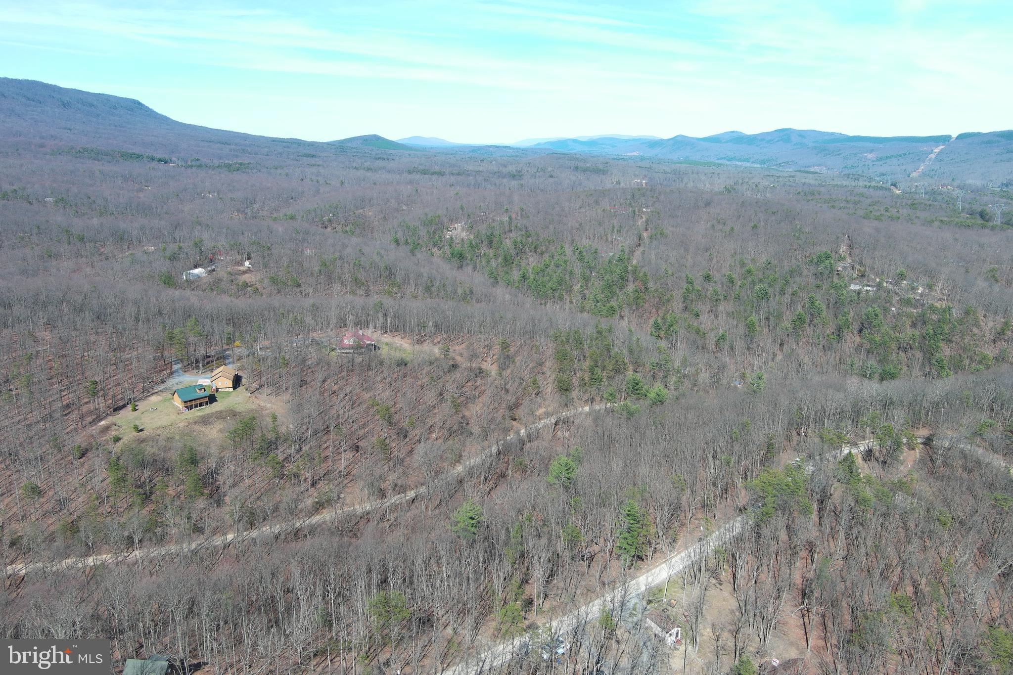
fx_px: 816
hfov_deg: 63.7
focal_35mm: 29
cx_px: 506
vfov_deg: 45.0
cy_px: 338
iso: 100
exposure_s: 1/720
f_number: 2.8
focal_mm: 10.57
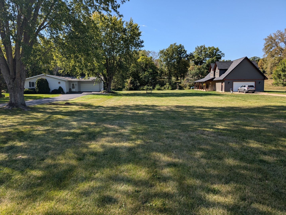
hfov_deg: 71.5
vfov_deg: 56.9
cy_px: 108
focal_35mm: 24
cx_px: 143
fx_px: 199
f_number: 1.68
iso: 21
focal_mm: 6.9
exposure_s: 1/849
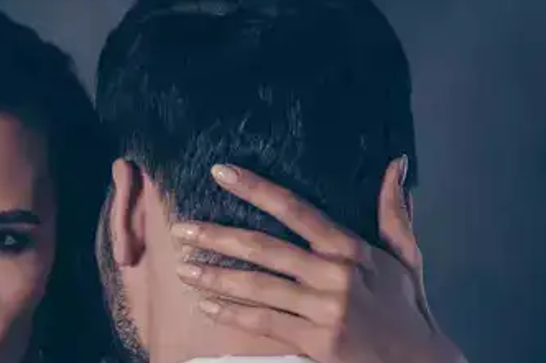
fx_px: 2910
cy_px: 297
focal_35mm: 192
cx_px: 10
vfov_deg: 7.1
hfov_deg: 10.6
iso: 100
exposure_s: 1/125
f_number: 6.3
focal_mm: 85
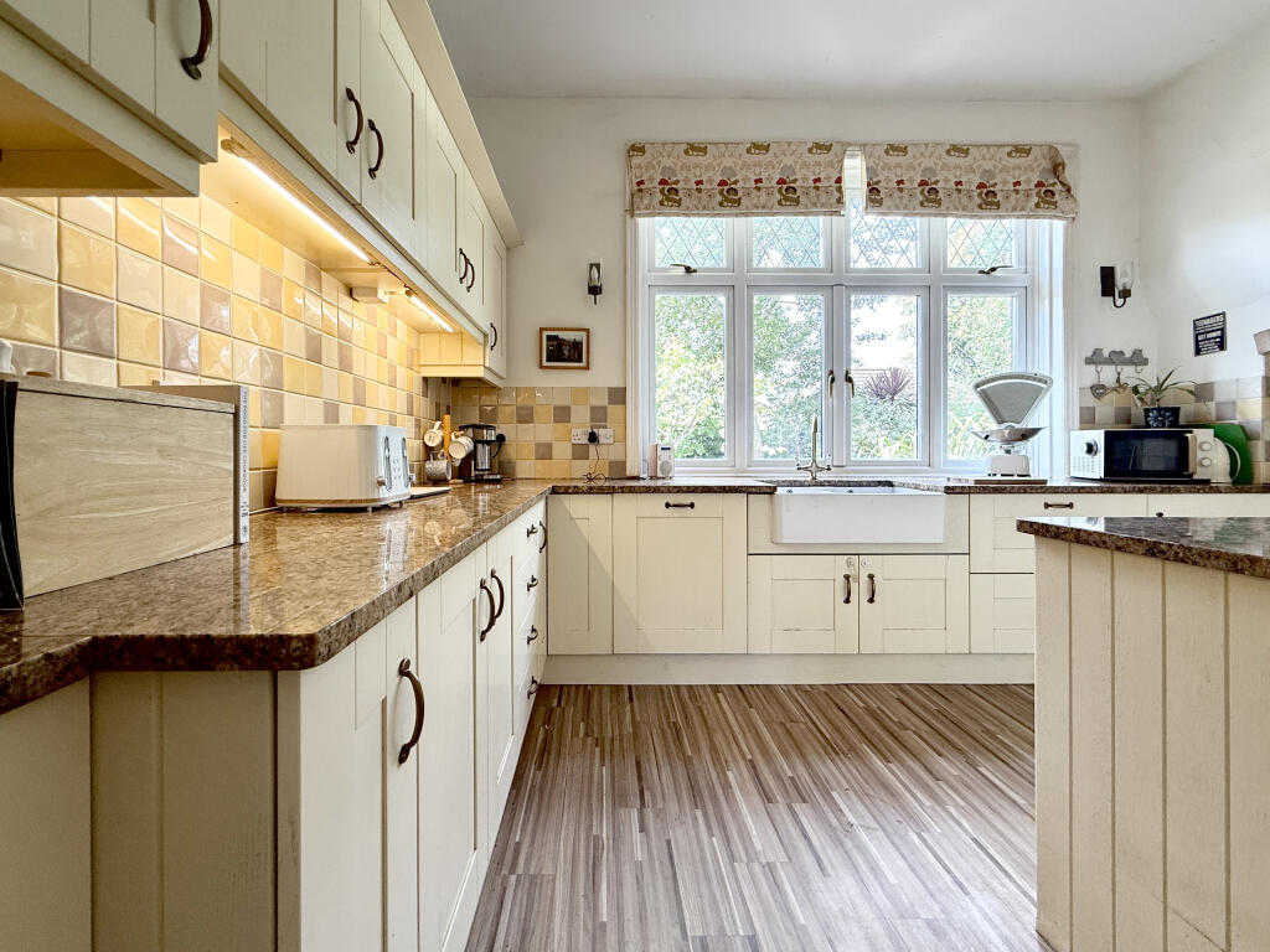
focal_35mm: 14
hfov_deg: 102.1
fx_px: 514
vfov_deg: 85.7
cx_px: 635
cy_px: 476
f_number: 2.2
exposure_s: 1/100
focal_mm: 2.22
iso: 100
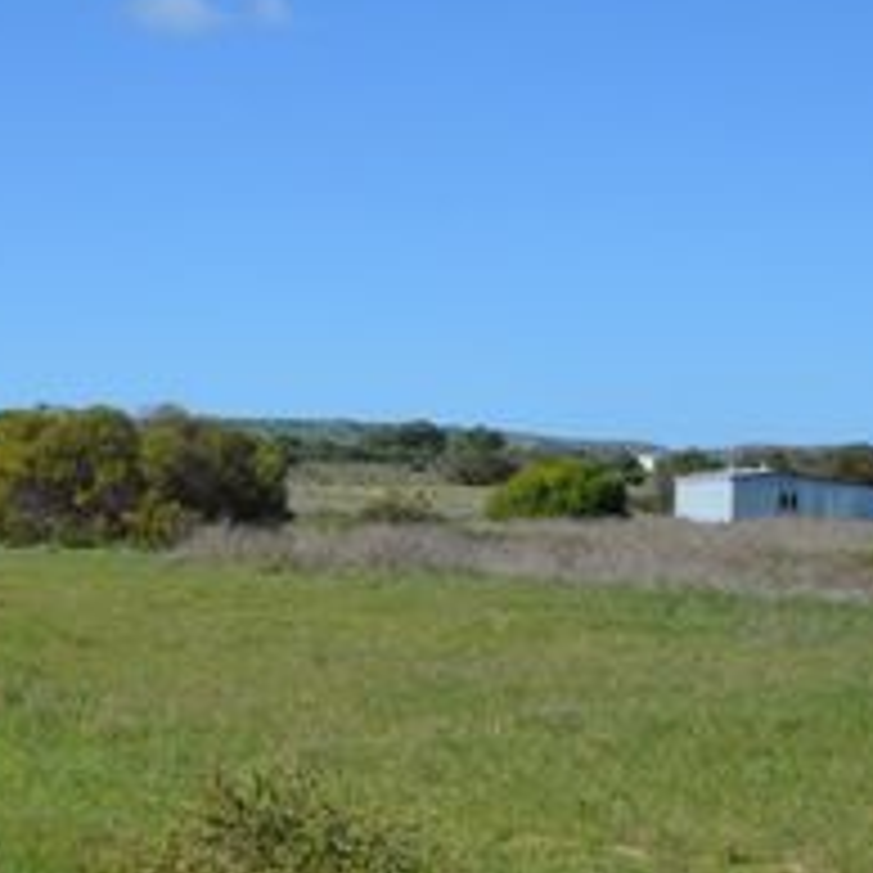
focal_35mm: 74
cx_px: -18
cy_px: 502
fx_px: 2111
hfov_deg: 22.4
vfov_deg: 23.3
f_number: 8
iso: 100
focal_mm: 24
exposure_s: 1/250
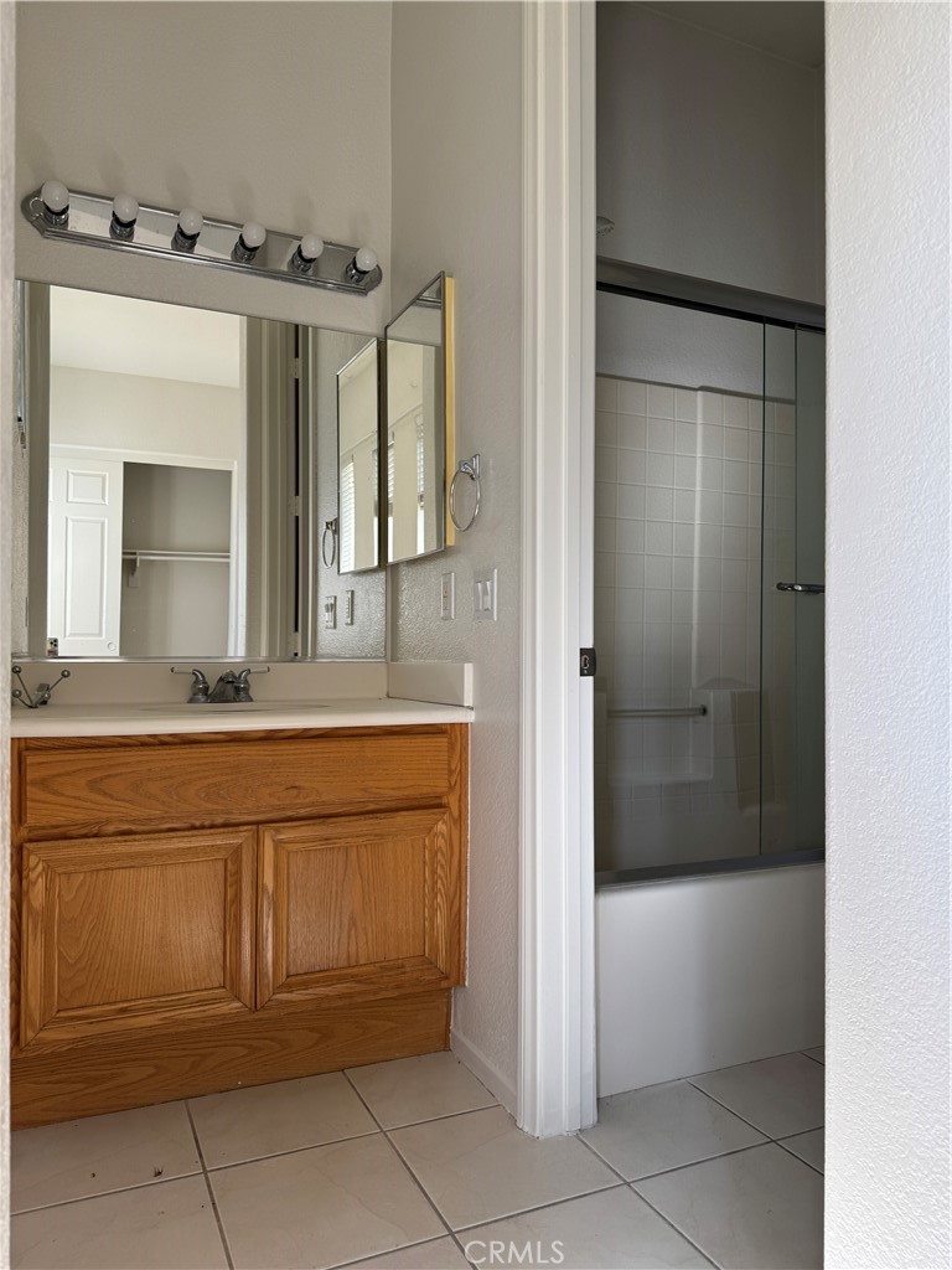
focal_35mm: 24
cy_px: 635
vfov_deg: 71.6
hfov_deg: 56.8
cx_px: 476
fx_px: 880
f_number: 1.78
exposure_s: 1/123
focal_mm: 6.76
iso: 50
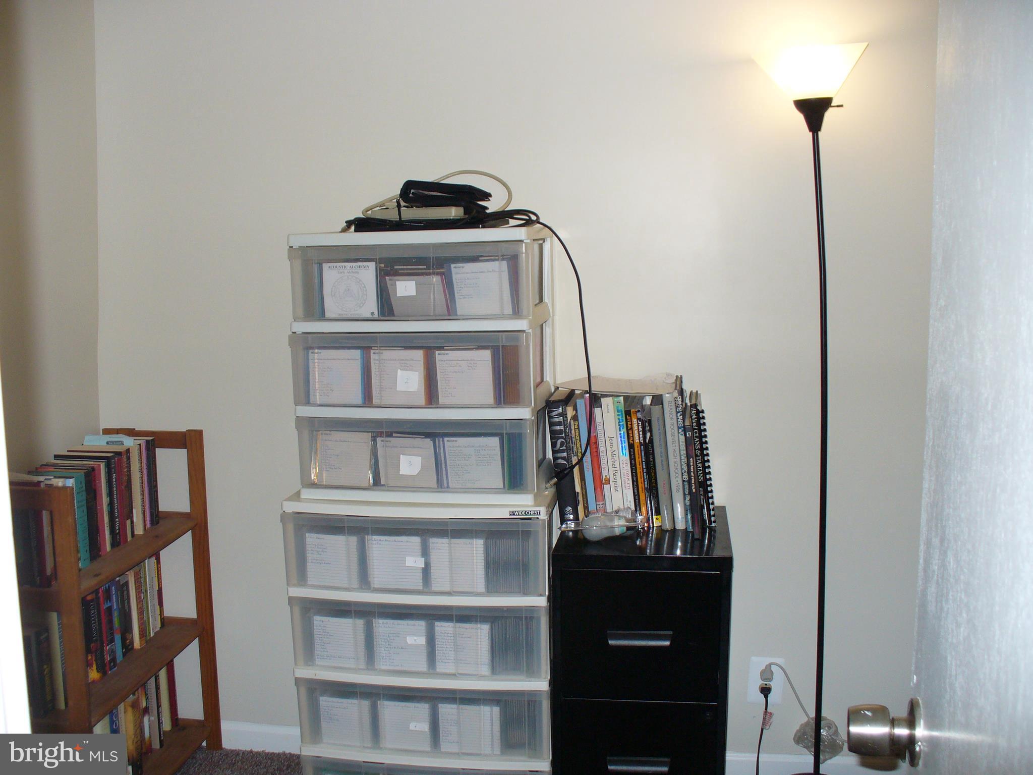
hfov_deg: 50.1
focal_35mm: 37
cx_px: 516
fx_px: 1104
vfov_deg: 38.7
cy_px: 388
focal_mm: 6.1
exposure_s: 1/30
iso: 100
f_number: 2.8
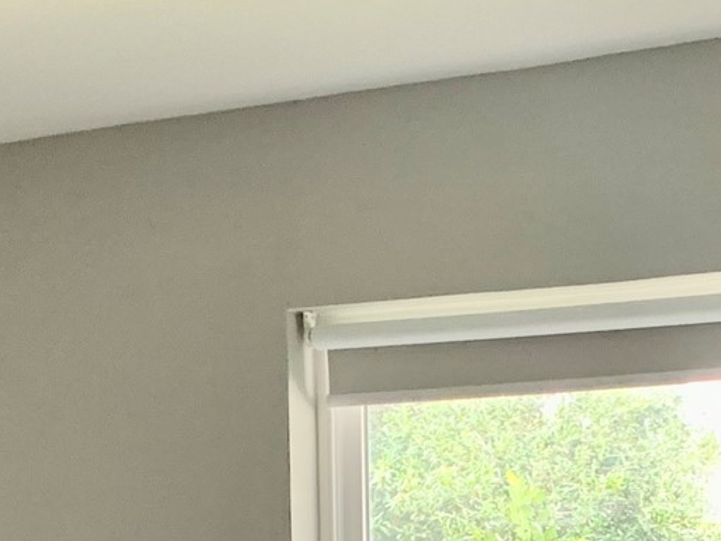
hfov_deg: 18.9
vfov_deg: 13.1
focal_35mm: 104
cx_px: 452
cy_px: 926
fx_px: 2166
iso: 200
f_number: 1.8
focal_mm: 4.25
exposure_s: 1/60
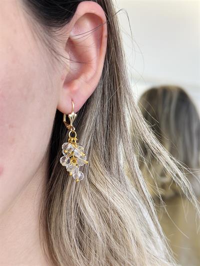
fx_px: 370
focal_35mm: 48
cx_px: 100
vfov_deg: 39.6
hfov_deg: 30.3
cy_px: 133
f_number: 1.78
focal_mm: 6.86
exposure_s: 1/100
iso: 125
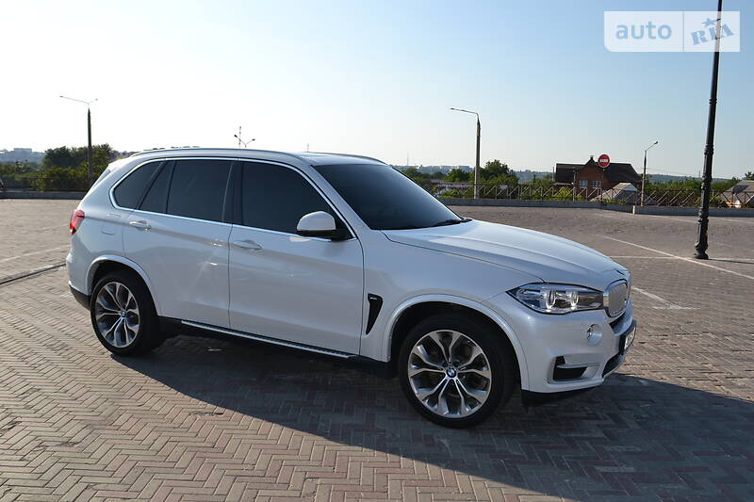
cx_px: 377
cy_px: 251
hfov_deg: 61.9
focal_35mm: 30
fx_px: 628
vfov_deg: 43.6
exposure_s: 1/200
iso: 100
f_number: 9
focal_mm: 20
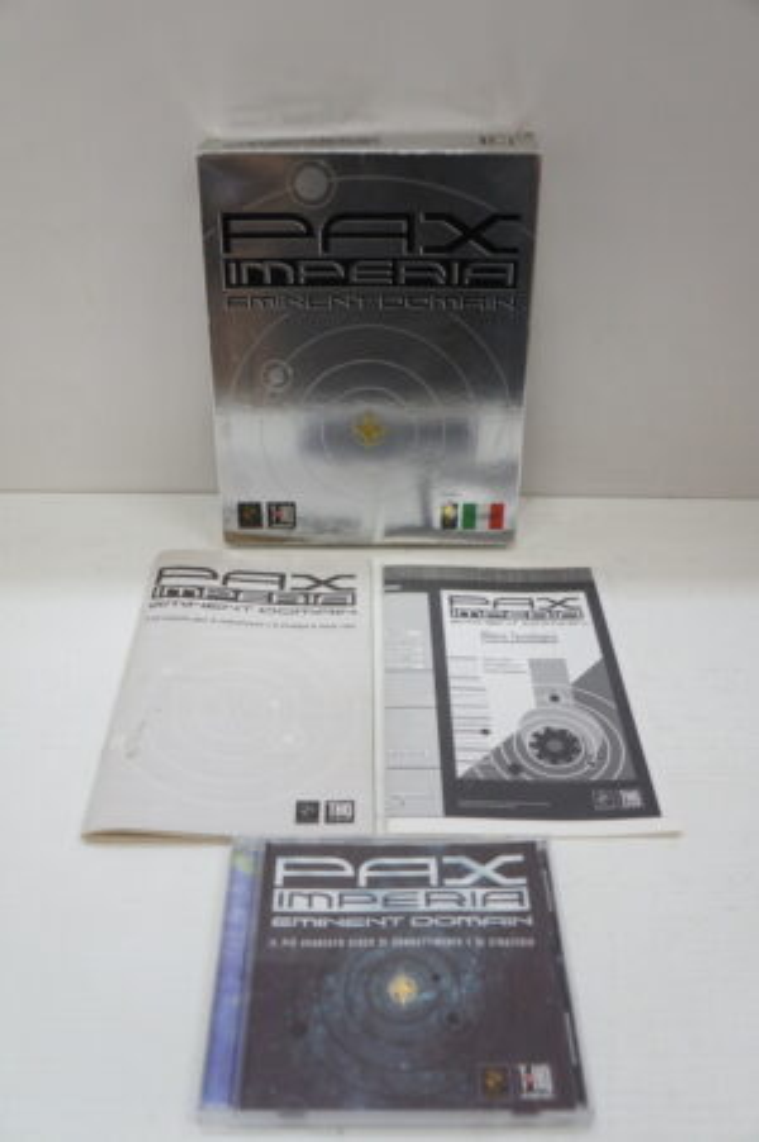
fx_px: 950
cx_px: 380
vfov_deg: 62.0
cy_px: 571
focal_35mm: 30
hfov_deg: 43.5
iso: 500
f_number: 4.5
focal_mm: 20
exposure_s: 1/60
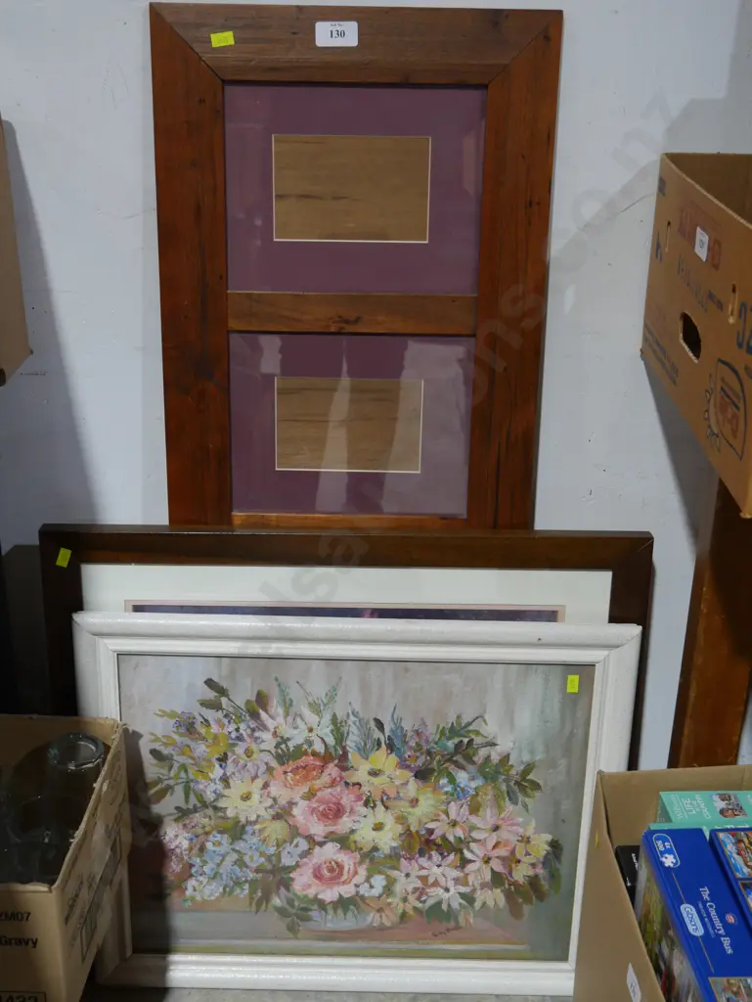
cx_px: 376
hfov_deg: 32.9
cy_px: 501
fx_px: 1273
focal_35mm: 44
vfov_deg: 42.9
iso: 800
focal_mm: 22
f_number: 4.7
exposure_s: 1/60
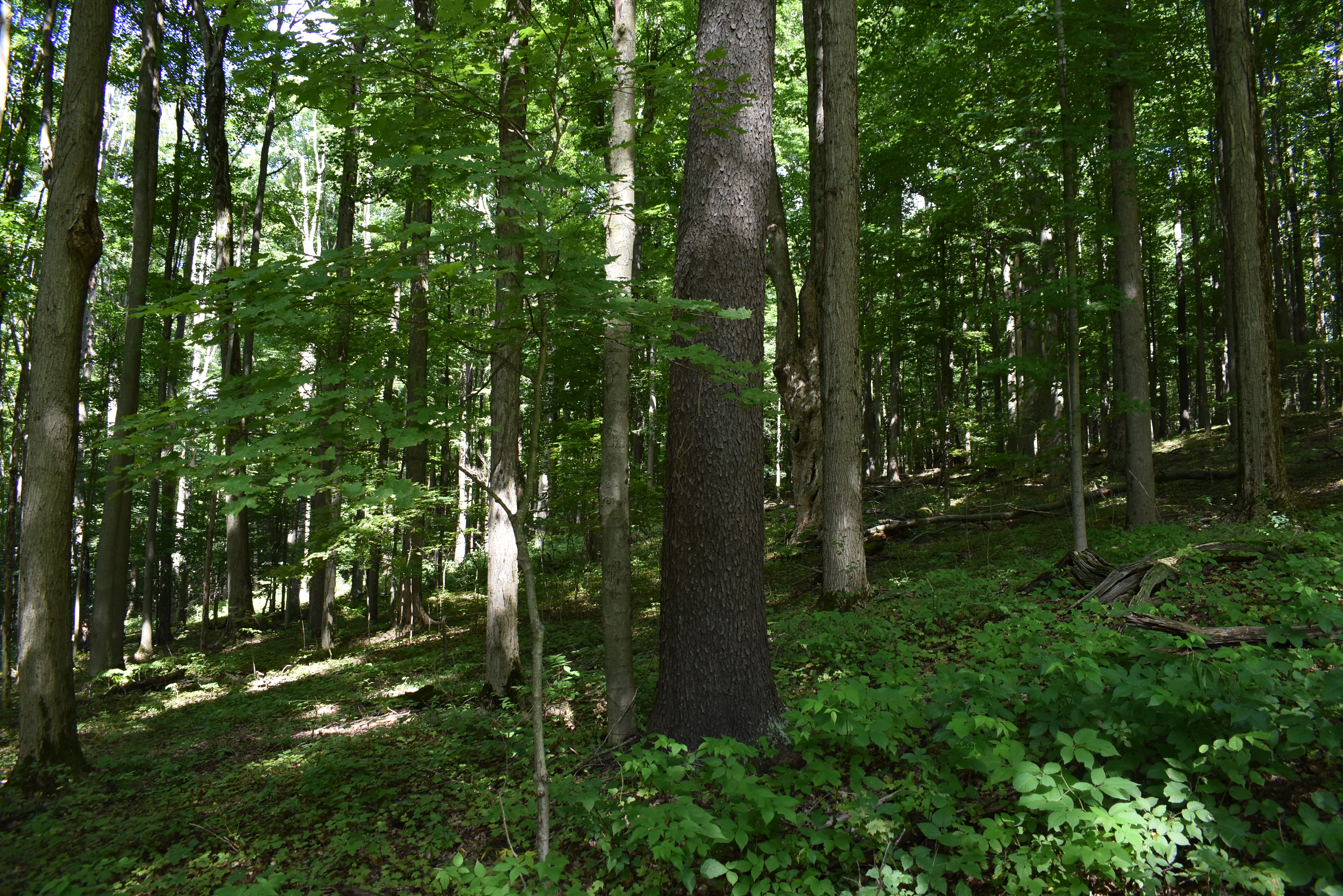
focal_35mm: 27
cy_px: 448
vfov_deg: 48.0
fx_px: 1007
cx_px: 672
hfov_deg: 67.4
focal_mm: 18
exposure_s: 1/100
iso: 400
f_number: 5
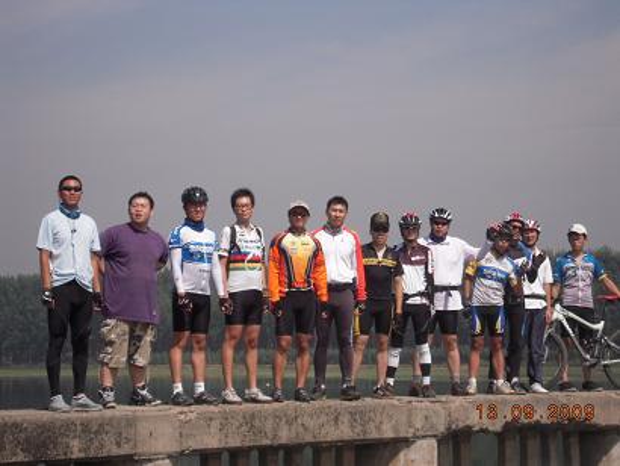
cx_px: 310
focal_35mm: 112
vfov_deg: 13.2
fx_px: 2007
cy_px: 233
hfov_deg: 17.6
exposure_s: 1/500
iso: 100
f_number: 5.8
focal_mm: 20
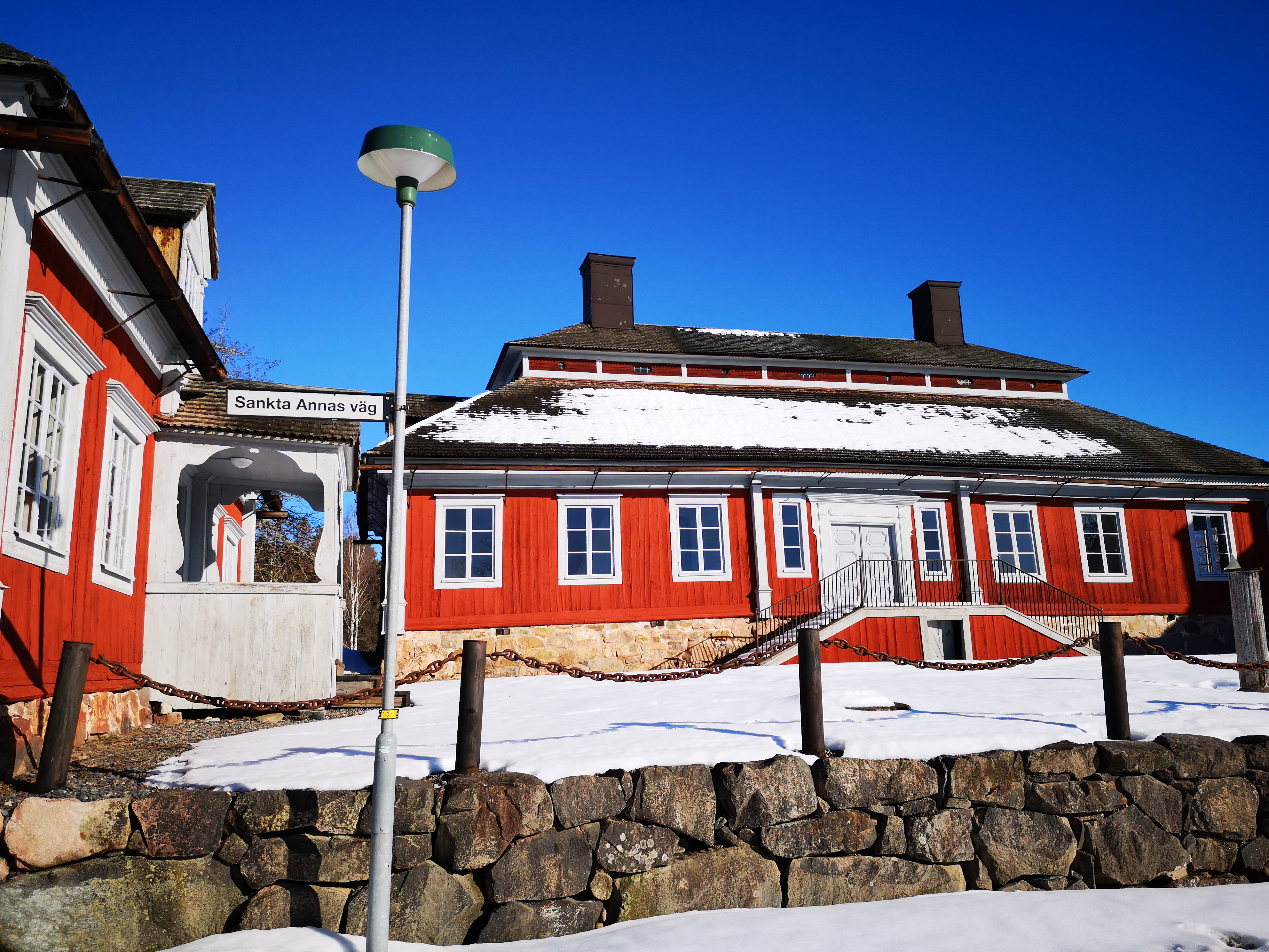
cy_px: 476
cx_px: 634
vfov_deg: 51.4
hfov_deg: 65.3
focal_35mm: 27
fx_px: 990
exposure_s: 1/3030
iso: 50
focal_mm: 3.95
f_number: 1.8
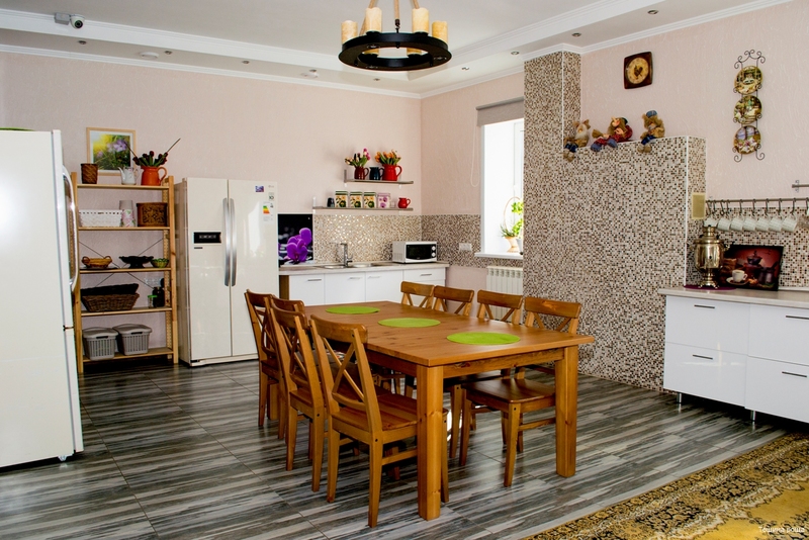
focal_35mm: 27
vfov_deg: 48.0
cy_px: 270
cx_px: 404
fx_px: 607
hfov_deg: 67.4
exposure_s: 1/125
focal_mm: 18
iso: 200
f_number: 5.6
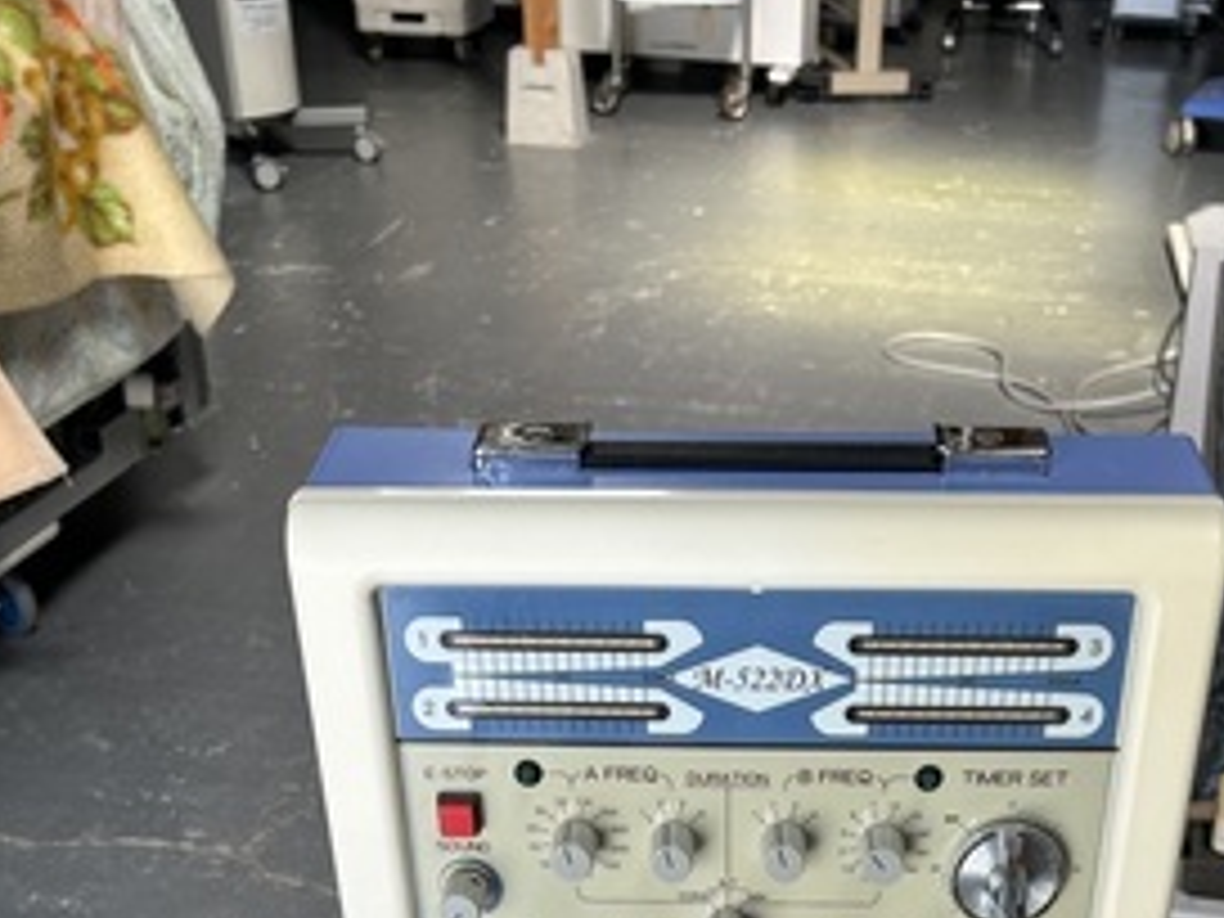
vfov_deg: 25.3
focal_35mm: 51
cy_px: 1138
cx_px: 742
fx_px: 1803
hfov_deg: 37.3
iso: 40
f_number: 1.5
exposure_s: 1/168
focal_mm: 5.7
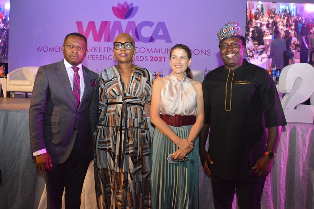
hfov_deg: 67.4
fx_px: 235
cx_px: 157
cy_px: 104
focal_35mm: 27
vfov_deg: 47.8
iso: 6400
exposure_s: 1/60
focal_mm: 18
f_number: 11
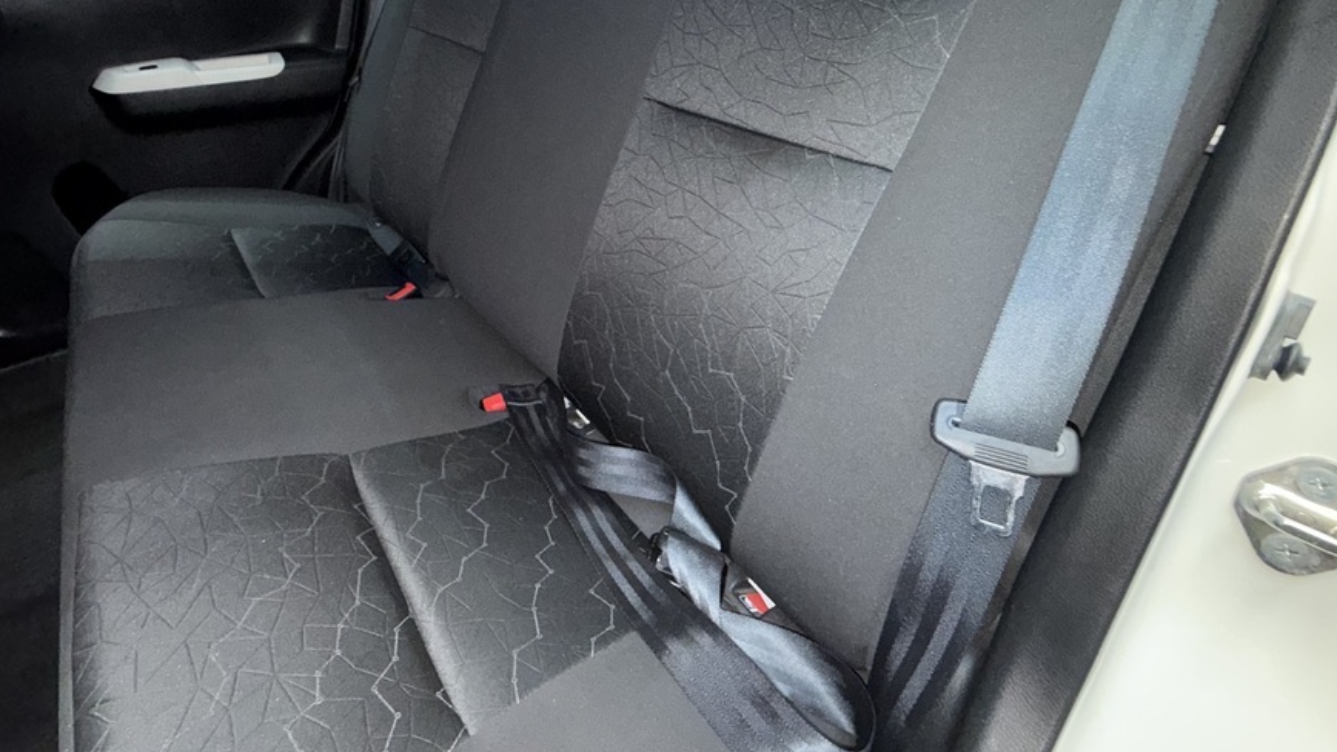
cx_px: 602
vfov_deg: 58.8
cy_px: 219
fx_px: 638
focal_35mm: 18
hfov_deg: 92.4
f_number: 2.2
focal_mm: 2.22
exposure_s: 1/33
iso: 320
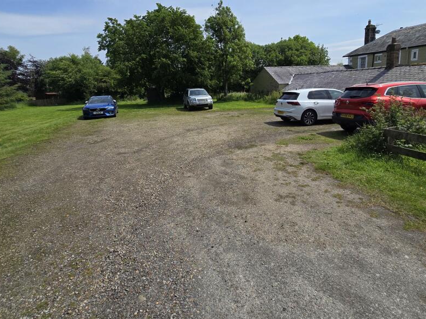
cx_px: 219
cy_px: 122
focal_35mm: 17
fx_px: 209
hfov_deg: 91.0
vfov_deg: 73.6
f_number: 2.2
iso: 50
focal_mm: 2.2
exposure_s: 1/3018
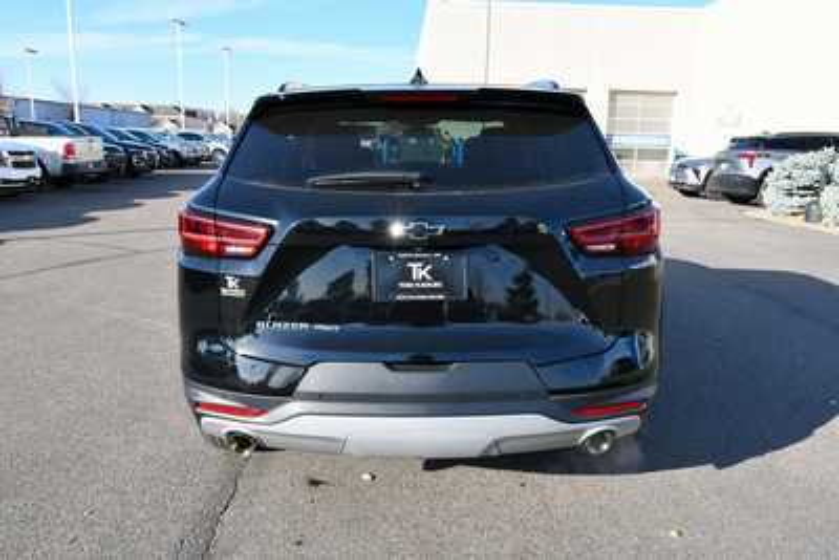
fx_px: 699
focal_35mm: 30
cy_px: 280
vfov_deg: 43.6
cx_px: 420
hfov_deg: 61.9
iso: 200
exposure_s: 1/250
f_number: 8
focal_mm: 20
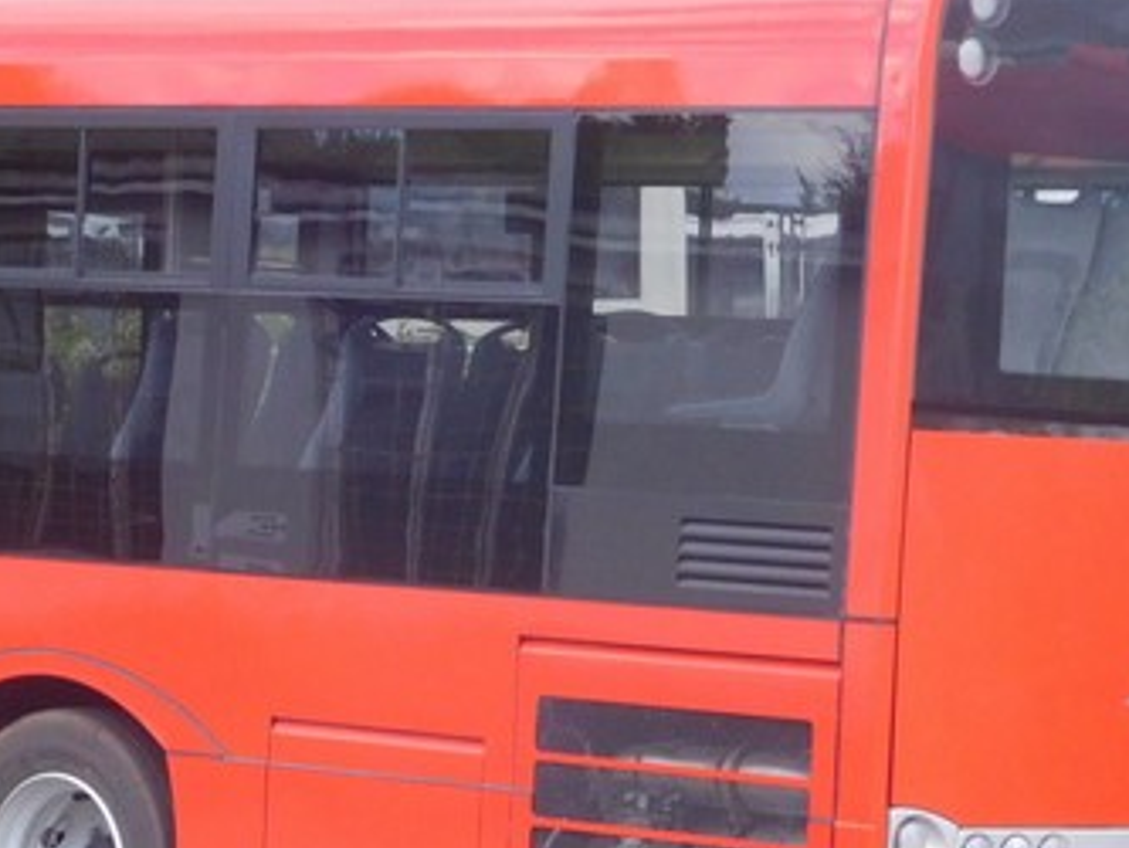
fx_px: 6166
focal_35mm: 189
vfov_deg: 7.9
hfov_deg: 10.4
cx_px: 81
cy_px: 483
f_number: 4.5
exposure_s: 1/250
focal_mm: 12.5
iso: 180
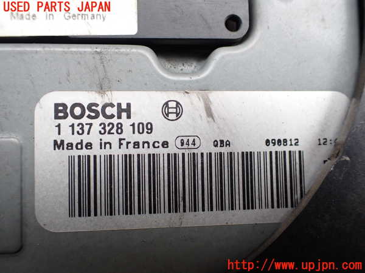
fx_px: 316
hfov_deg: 60.0
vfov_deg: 46.8
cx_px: 182
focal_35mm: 30
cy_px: 136
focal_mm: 5.4
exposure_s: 1/125
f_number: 2.3
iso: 250
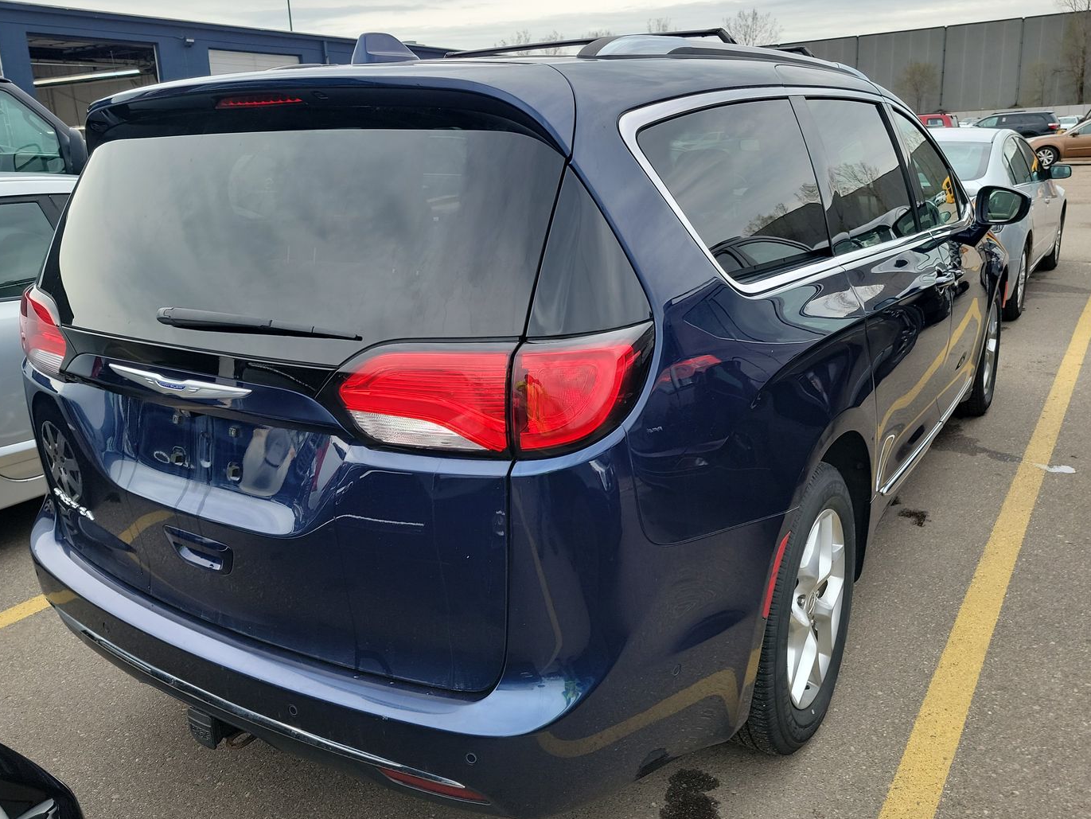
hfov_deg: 63.4
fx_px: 883
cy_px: 349
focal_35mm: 28
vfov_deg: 49.6
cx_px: 538
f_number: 1.8
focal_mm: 6.7
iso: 50
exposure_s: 1/231
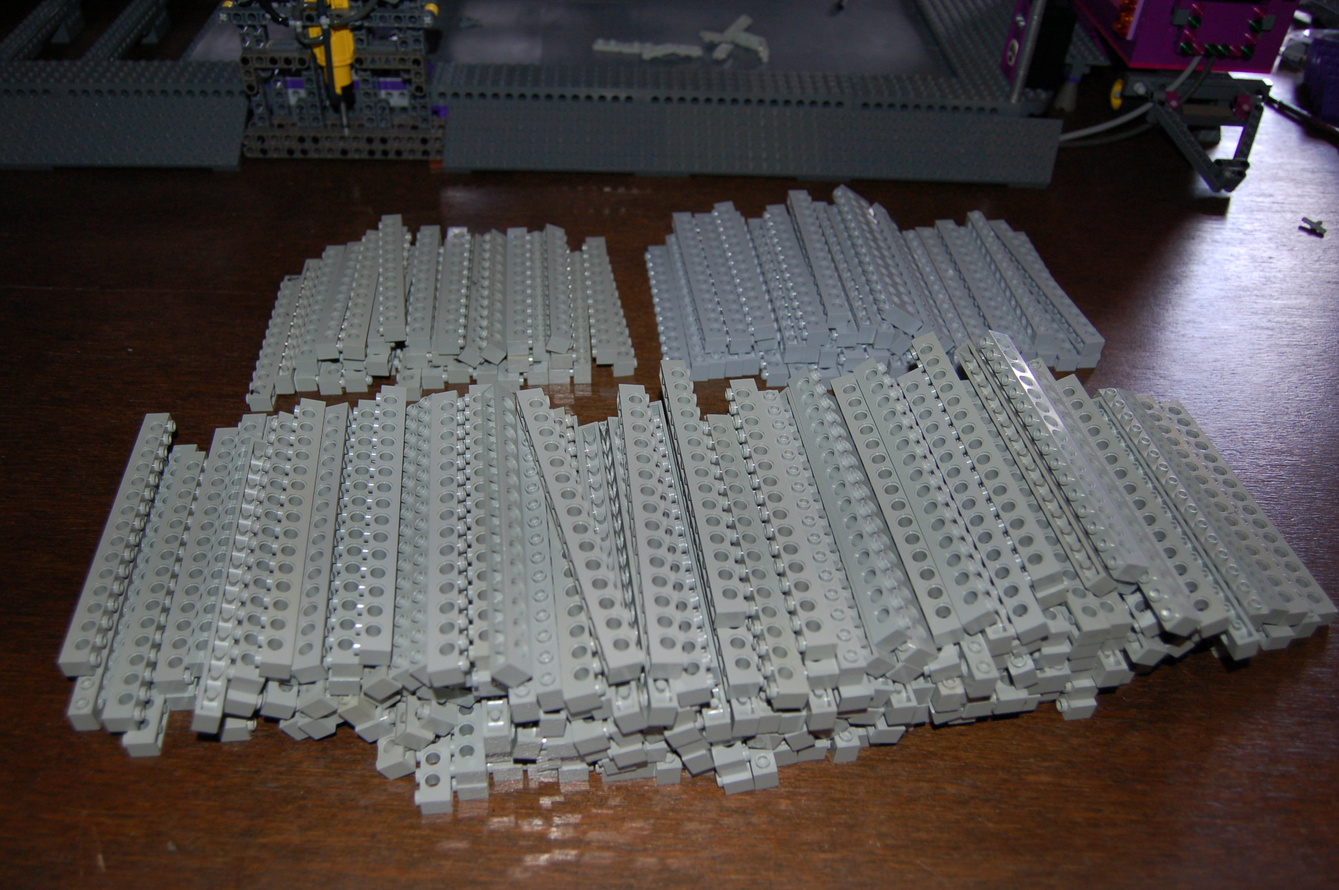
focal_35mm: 30
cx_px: 670
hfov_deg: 62.0
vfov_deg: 43.5
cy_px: 445
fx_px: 1115
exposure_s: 1/60
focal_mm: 20
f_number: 3.8
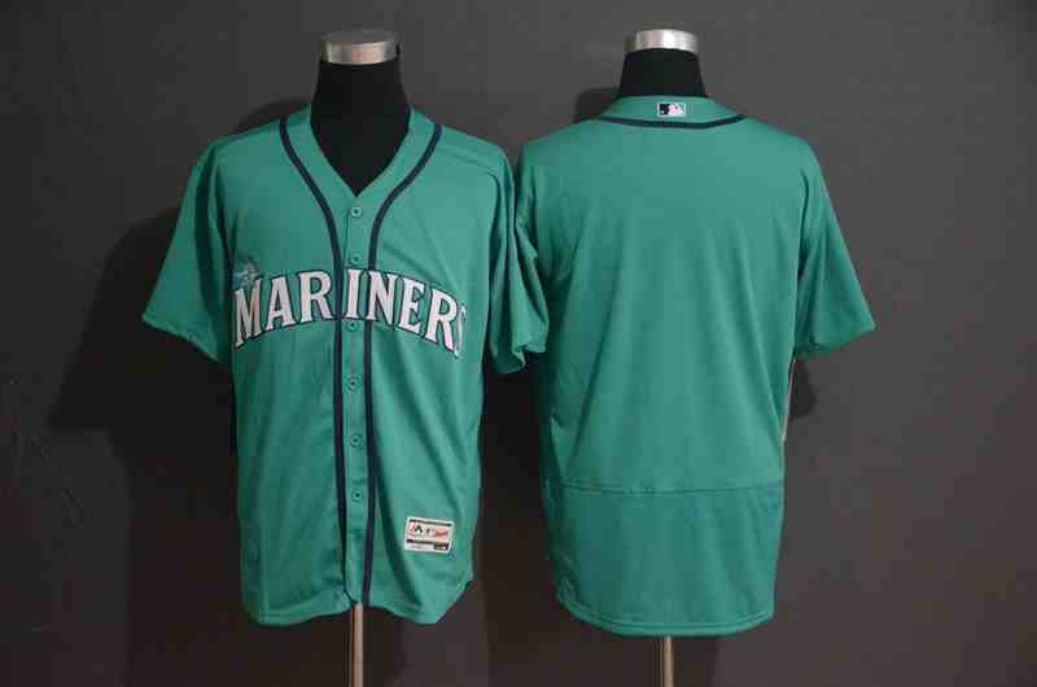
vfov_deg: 18.1
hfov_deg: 27.0
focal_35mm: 75
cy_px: 344
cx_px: 518
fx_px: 2156
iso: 4000
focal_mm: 50
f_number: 4.8
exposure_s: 1/30
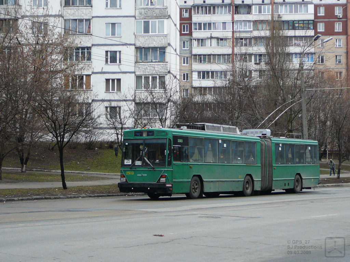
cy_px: 131
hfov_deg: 27.4
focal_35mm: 71
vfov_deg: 20.7
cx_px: 175
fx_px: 718
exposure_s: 1/125
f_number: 3.7
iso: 100
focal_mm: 10.5
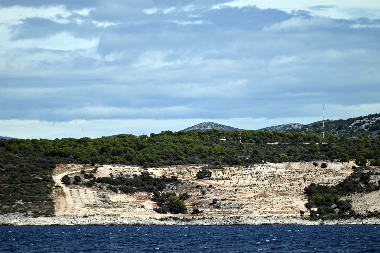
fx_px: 3167
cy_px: 126
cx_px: 190
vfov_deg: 4.6
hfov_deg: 6.9
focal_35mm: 300
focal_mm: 300
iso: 100
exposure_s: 1/1000
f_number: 5.6
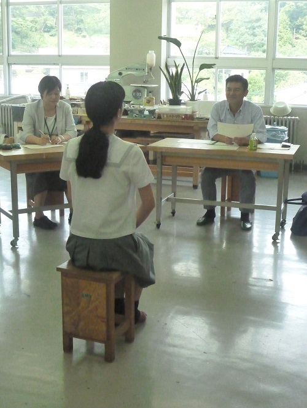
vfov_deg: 40.4
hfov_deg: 30.9
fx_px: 555
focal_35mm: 47
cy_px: 204
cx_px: 154
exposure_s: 1/320
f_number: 3.9
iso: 1600
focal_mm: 8.3
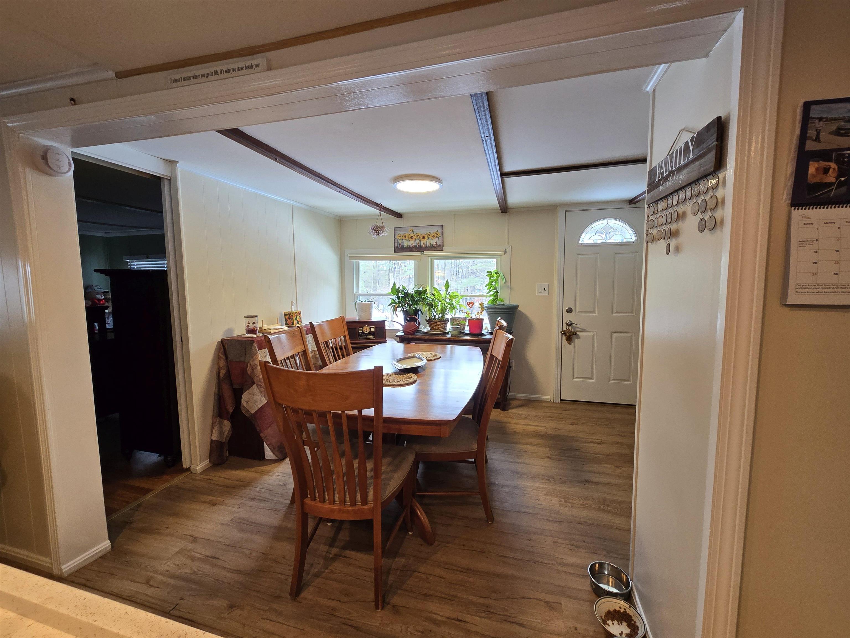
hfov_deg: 106.2
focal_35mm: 13
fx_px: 319
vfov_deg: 89.9
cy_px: 319
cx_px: 425
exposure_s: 1/60
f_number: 2.2
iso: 125
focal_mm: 2.2
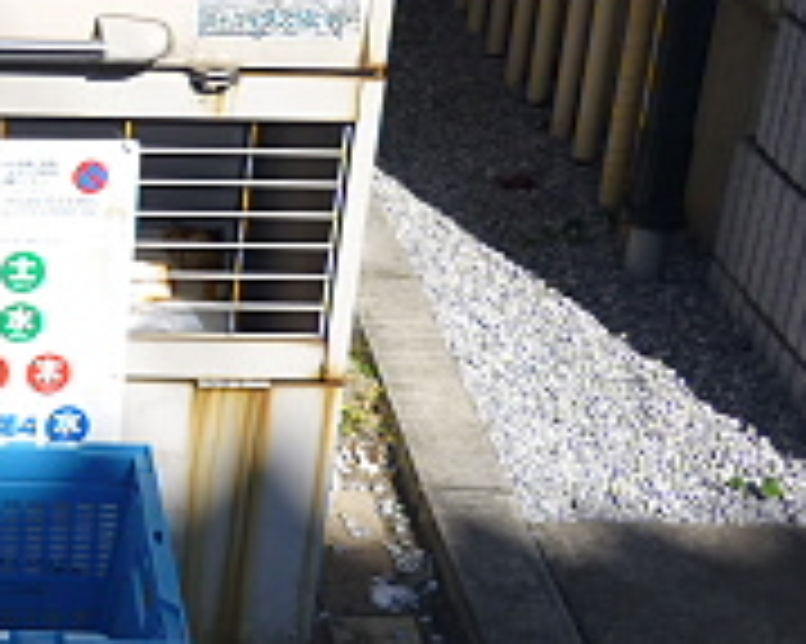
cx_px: -178
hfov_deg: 21.7
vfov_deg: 18.9
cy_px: 295
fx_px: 1931
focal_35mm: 81
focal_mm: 5.5
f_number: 8
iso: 100
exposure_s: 1/160
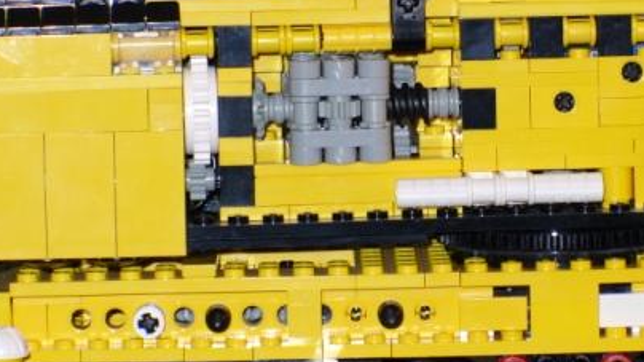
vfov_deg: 4.5
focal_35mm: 268
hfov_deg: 8.1
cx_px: 348
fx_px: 4575
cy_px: 128
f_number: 4.5
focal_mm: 36.6
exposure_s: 1/60
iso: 200
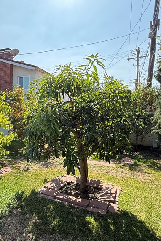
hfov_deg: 47.1
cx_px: 34
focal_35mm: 26
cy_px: 132
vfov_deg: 69.2
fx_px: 174
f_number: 2.2
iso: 64
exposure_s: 1/625
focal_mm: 2.22
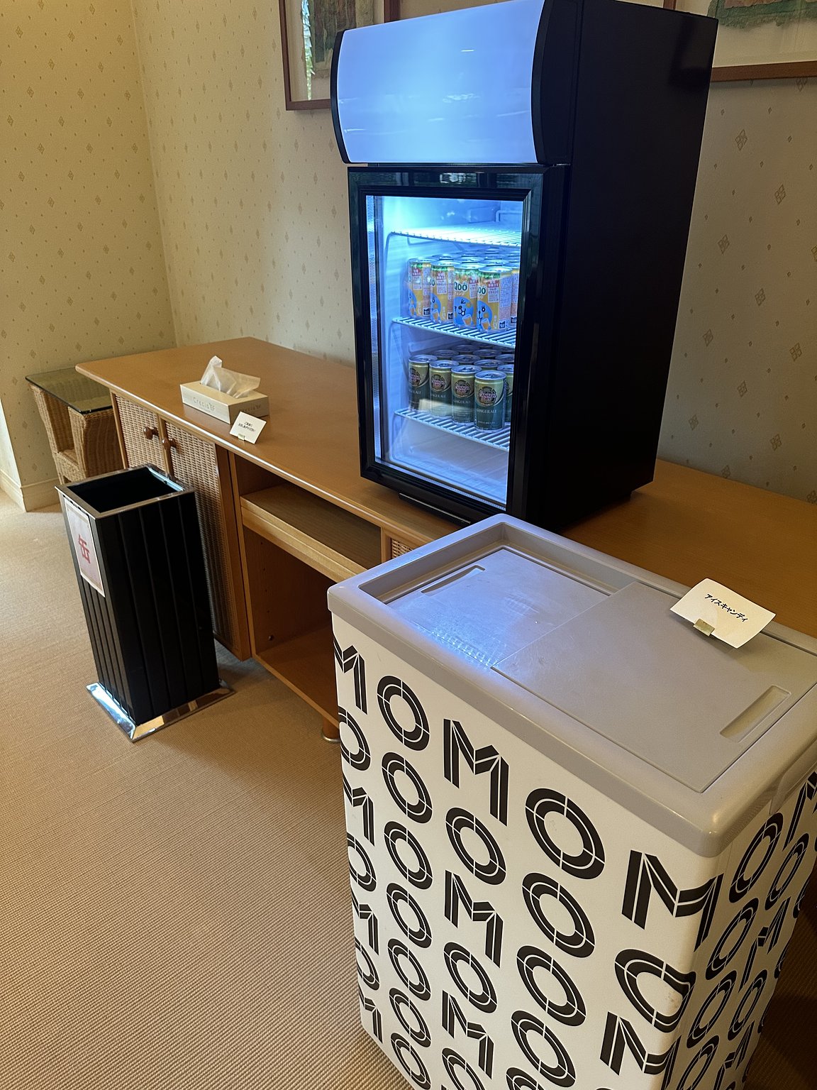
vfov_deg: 71.6
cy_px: 545
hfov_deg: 56.8
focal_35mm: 24
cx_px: 408
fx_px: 755
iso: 320
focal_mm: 6.86
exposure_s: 1/60
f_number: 1.78
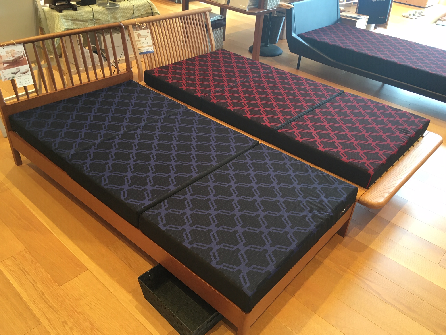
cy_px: 168
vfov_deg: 48.2
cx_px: 223
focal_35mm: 29
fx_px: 374
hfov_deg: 61.7
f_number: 2.2
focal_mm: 4.15
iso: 50
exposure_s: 1/30
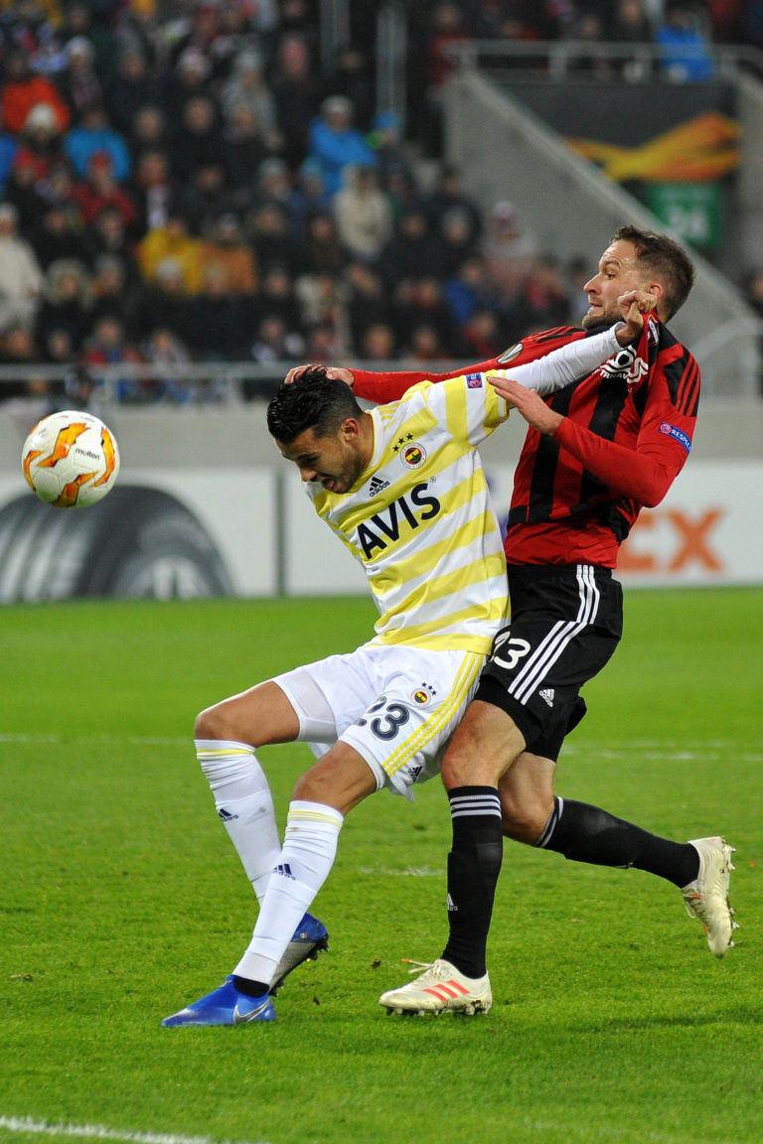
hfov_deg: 8.1
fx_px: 5404
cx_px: 382
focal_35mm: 170
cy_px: 572
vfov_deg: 12.1
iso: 1600
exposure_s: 1/1250
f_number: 3.2
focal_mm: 170
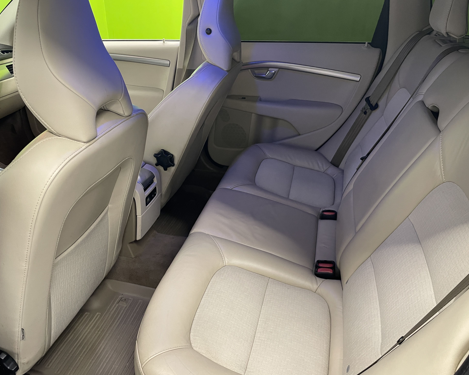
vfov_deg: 51.5
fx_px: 389
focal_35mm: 28
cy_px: 194
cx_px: 233
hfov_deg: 62.2
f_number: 1.6
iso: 200
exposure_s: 1/50
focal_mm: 4.2
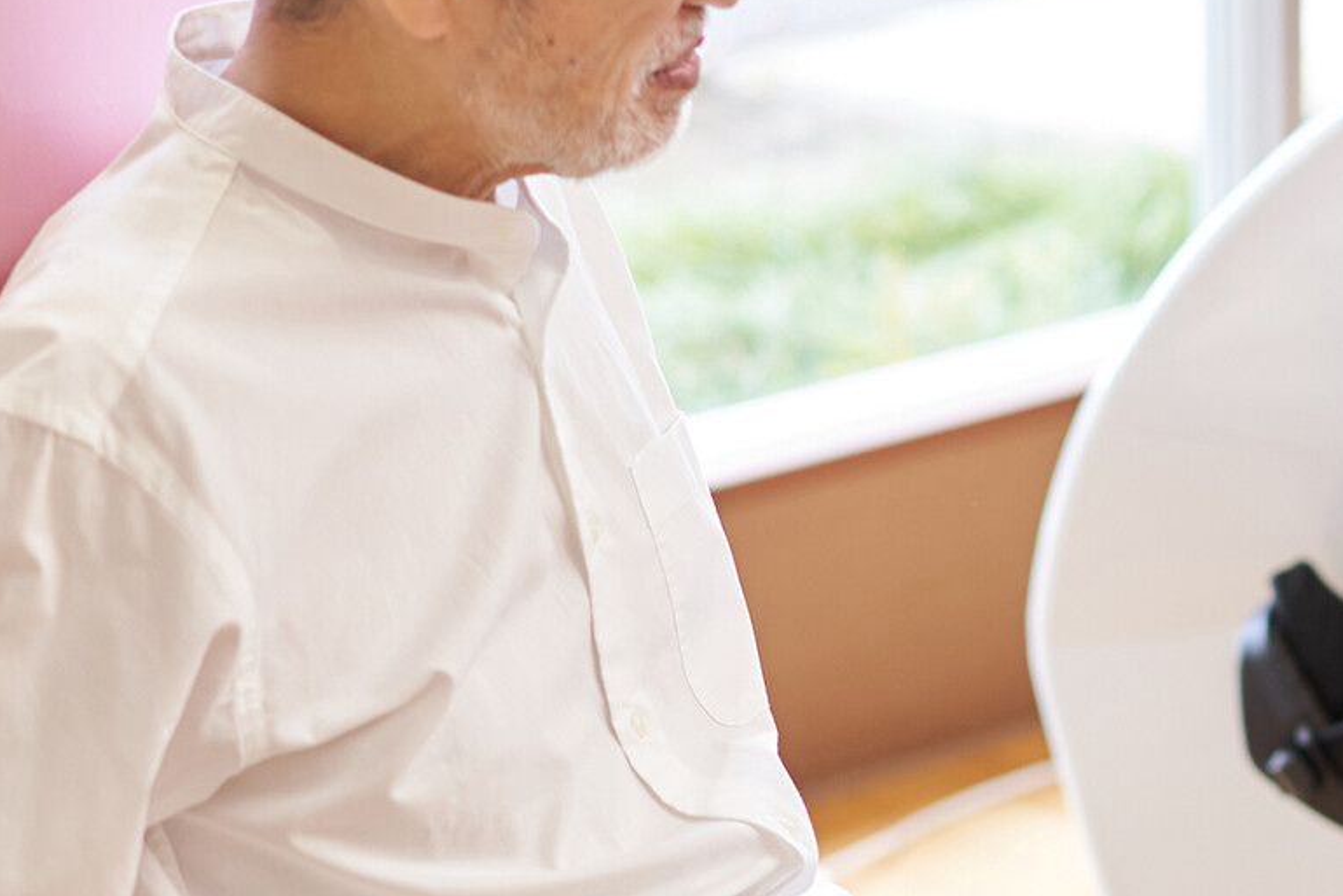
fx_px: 5335
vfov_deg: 9.6
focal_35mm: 143
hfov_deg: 14.0
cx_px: 1462
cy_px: 748
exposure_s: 1/125
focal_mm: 55
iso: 320
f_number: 2
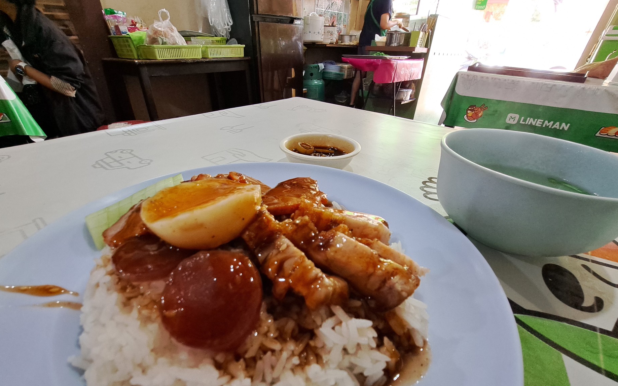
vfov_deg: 74.0
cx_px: 303
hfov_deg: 101.4
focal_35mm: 15
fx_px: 253
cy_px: 230
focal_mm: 1.74
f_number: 2.2
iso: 160
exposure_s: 1/50
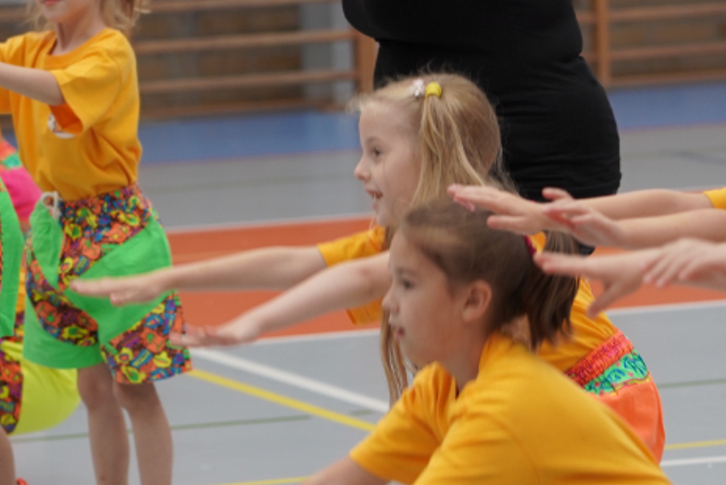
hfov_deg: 7.0
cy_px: 331
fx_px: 5932
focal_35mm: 294
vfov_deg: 4.7
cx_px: 541
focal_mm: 105
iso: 250
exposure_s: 1/160
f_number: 4
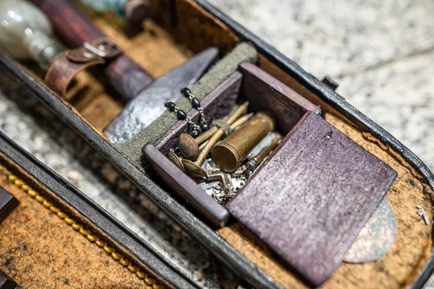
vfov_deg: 53.1
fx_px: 289
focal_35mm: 24
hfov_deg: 73.7
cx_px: 217
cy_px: 144
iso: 200
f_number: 2.2
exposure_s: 1/160
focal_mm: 24
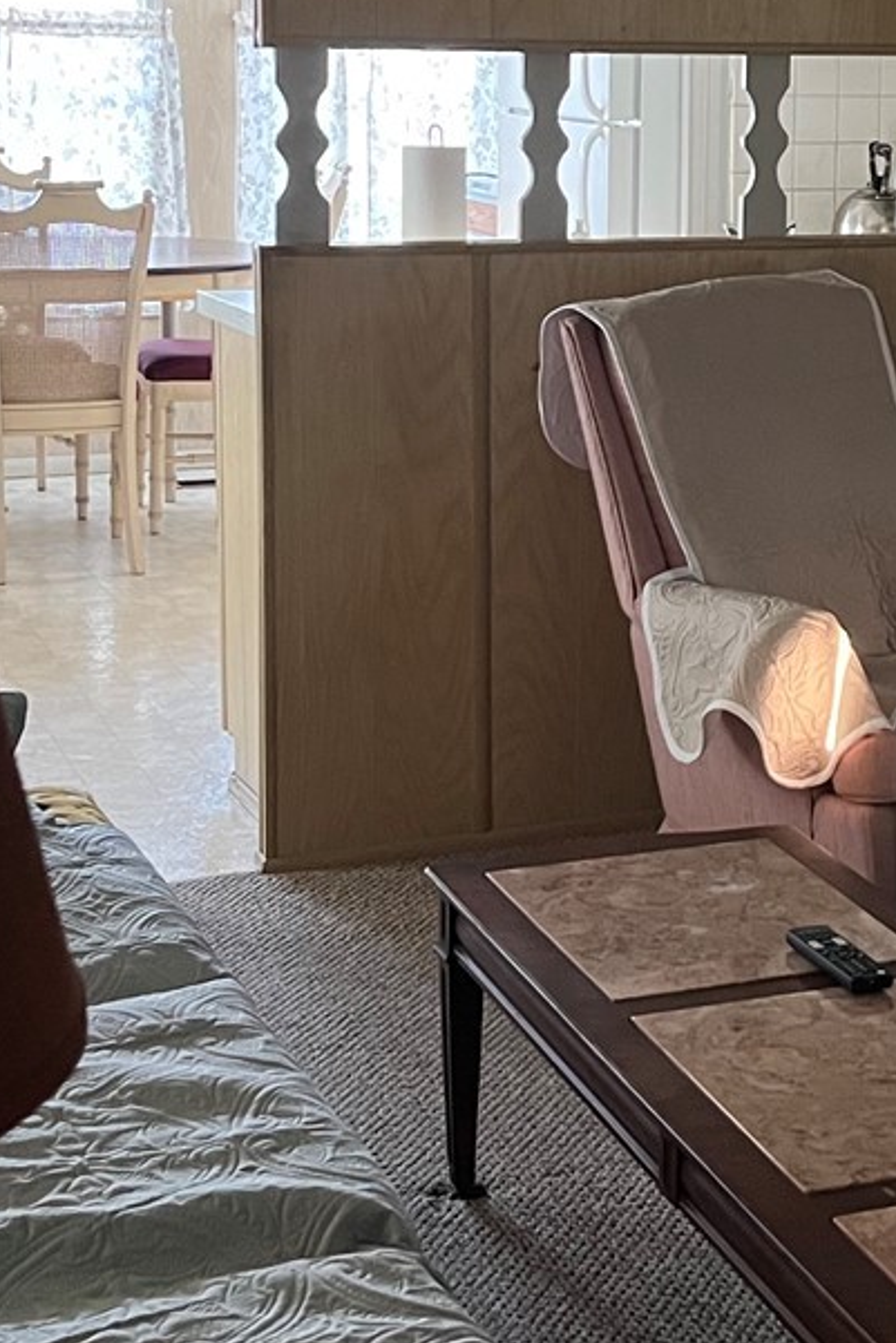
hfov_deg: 18.6
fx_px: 2686
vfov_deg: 27.7
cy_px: 360
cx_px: 813
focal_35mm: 72
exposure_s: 1/53
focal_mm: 5.7
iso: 500
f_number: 1.5
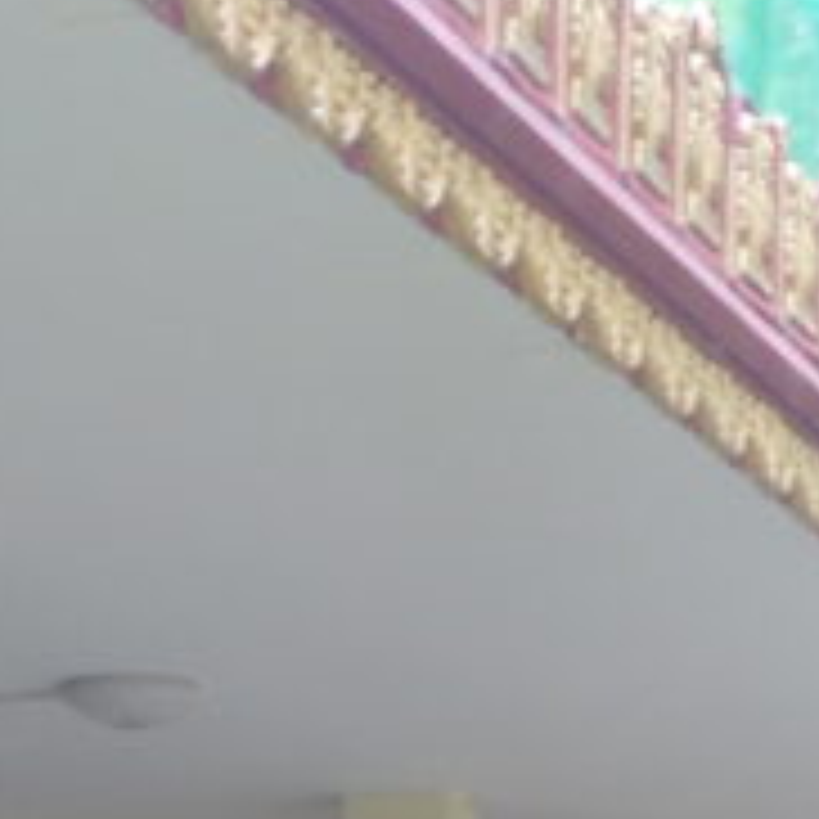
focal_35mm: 159
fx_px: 4256
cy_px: 1260
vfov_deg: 10.6
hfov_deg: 10.7
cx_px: -320
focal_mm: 5.8
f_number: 3.5
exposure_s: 1/30
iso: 80
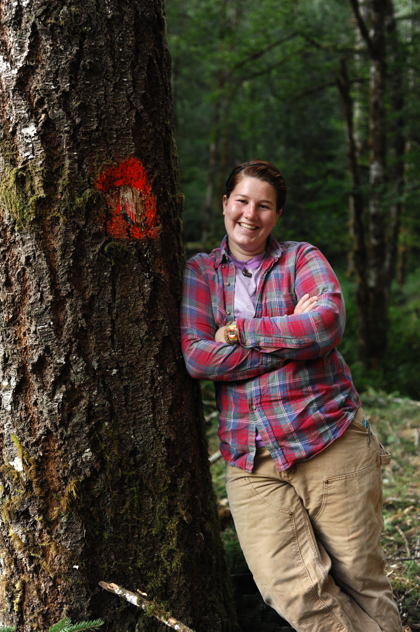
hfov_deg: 27.0
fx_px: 876
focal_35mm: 50
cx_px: 210
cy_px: 316
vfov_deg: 39.6
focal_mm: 50
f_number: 3.5
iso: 800
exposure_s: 1/250
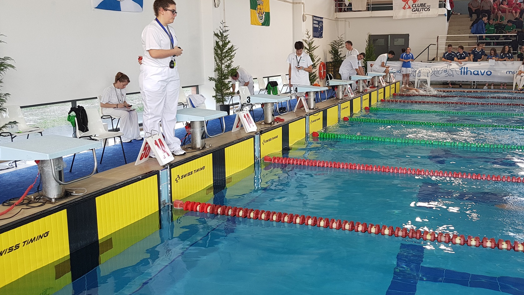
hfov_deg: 57.6
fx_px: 472
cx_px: 310
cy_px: 126
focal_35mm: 34
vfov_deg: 34.6
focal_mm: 4.2
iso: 50
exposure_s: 1/50
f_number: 1.7
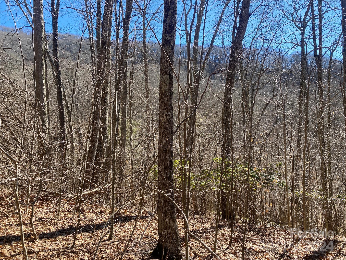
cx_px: 173
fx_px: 260
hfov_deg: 67.3
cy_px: 130
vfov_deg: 53.1
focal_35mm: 26
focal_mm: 4.25
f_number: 1.8
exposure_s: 1/742
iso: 32
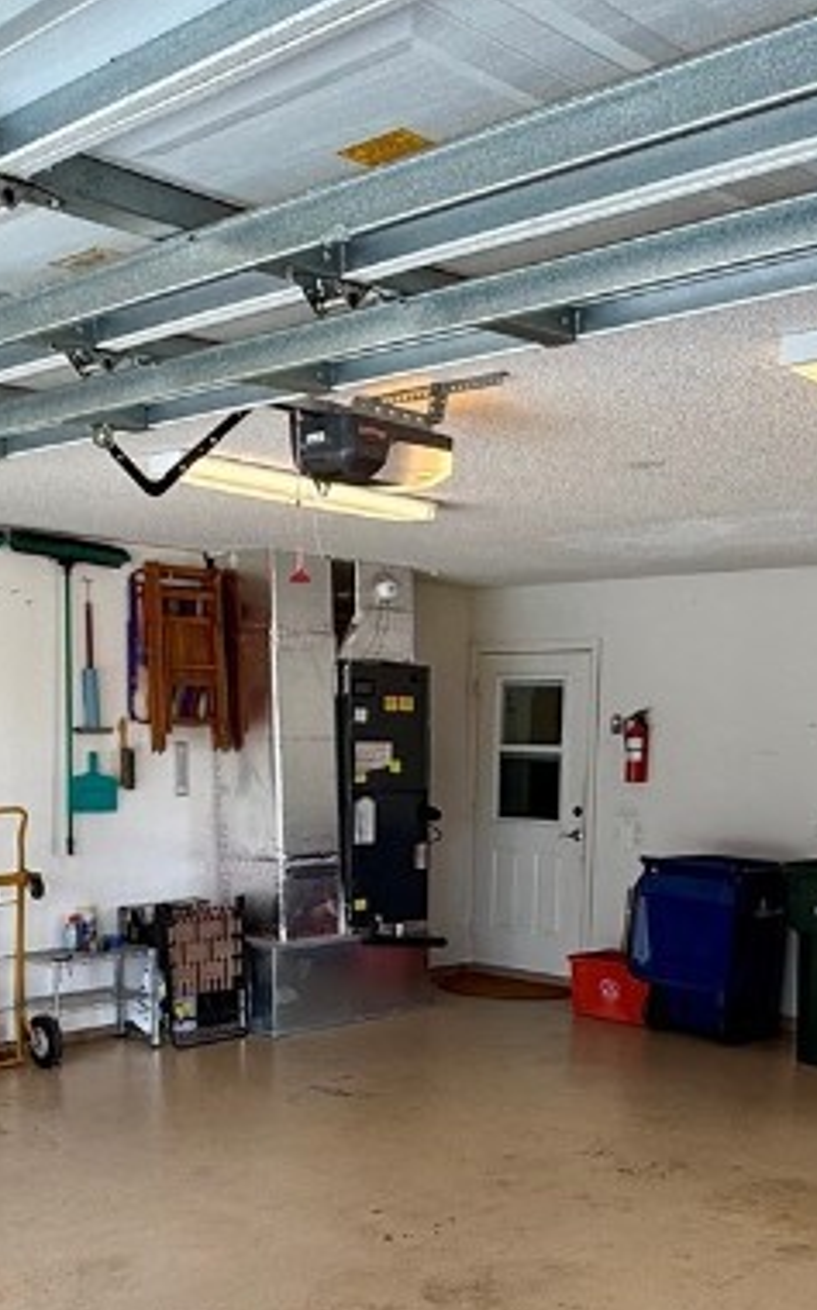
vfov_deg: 47.6
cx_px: 476
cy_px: 969
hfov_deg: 31.9
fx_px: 1427
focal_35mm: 40
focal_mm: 2.22
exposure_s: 1/171
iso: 64
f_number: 2.2
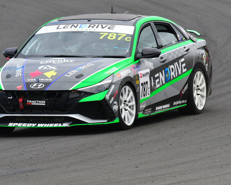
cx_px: 84
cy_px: 87
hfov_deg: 2.1
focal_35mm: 922
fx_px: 6304
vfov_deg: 1.7
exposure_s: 1/640
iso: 800
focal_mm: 500
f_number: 11
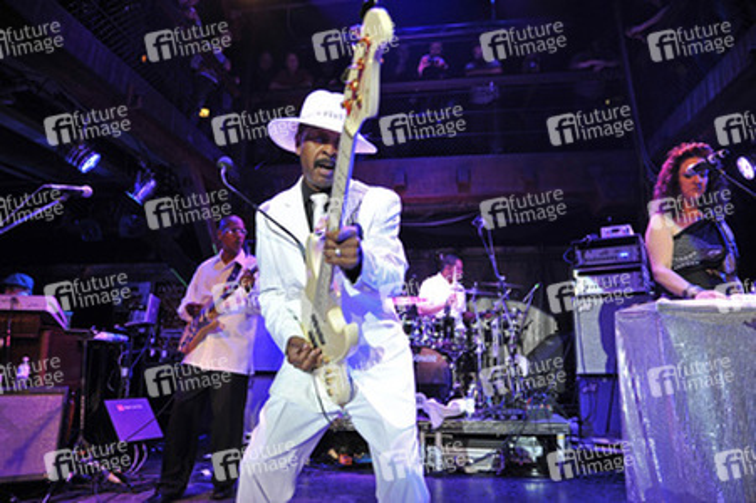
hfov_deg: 73.8
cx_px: 378
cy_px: 252
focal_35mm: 24
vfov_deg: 53.1
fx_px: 504
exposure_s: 1/250
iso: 1600
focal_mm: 24
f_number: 2.8
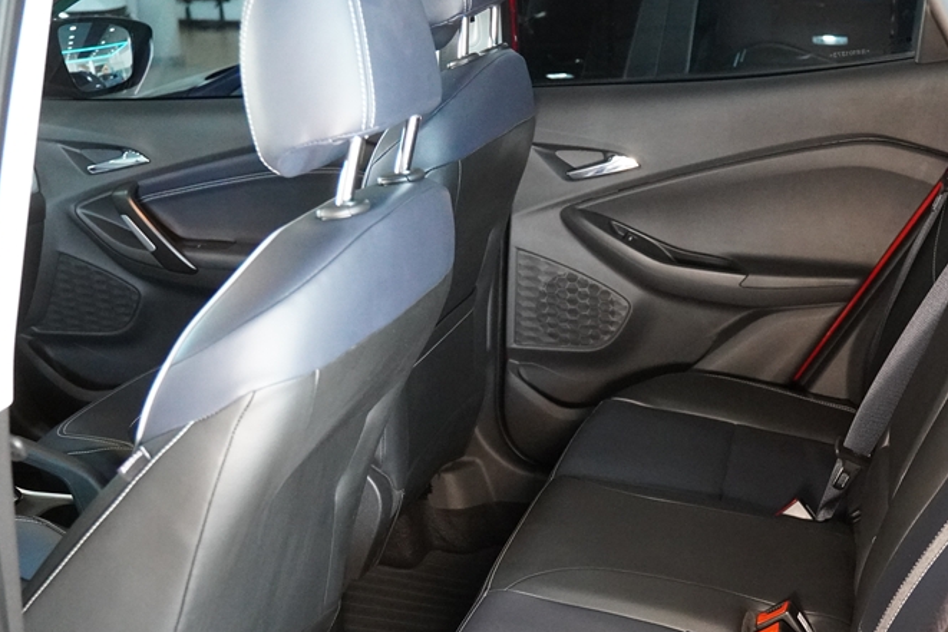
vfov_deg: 27.6
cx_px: 624
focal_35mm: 49
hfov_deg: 40.1
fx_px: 1285
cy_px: 395
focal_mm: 21
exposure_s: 1/160
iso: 5000
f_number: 2.8
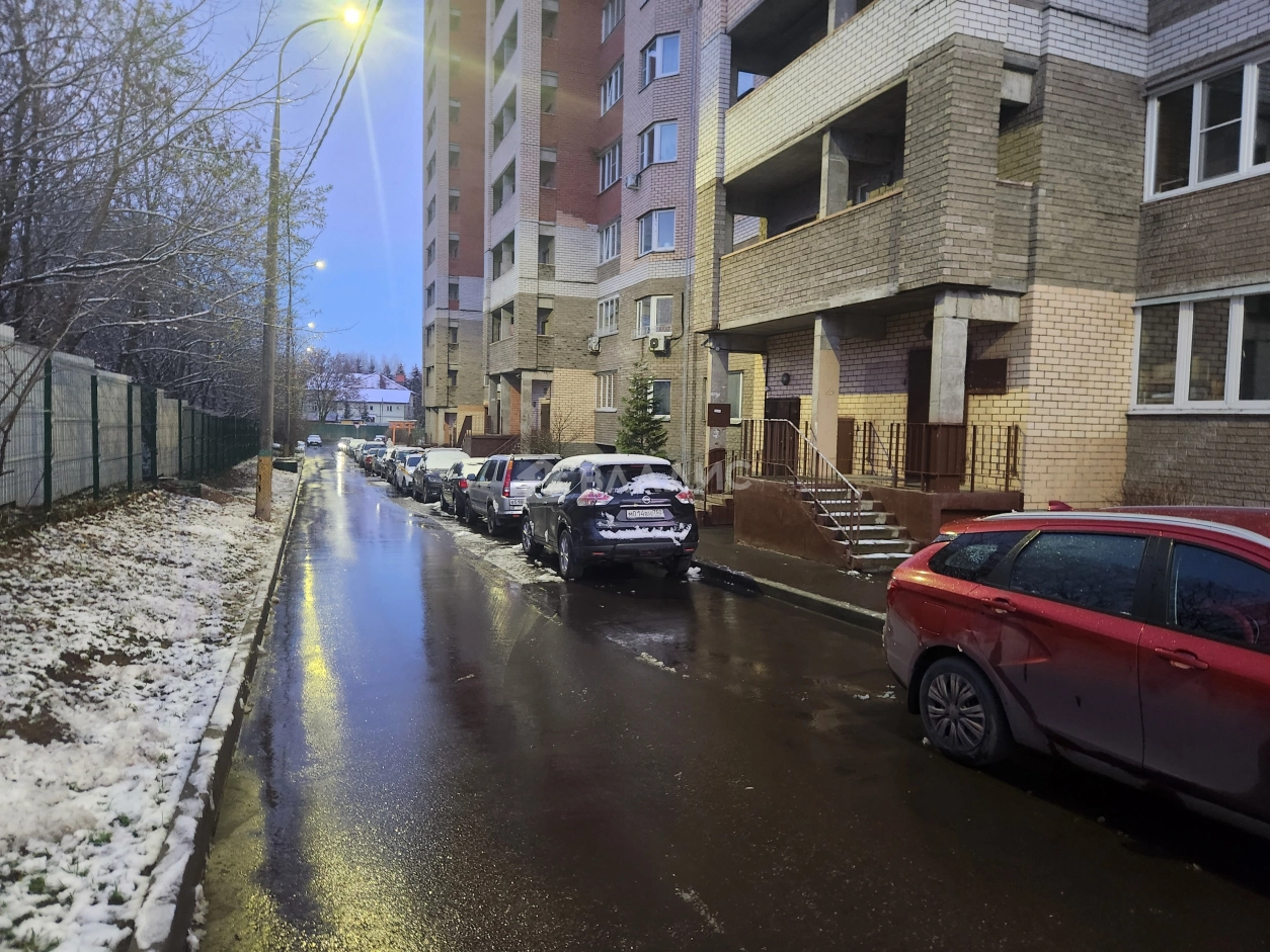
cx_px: 635
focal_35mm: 23
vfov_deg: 58.9
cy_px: 476
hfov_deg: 73.9
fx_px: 844
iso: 640
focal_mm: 5.4
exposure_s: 1/33
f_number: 1.8
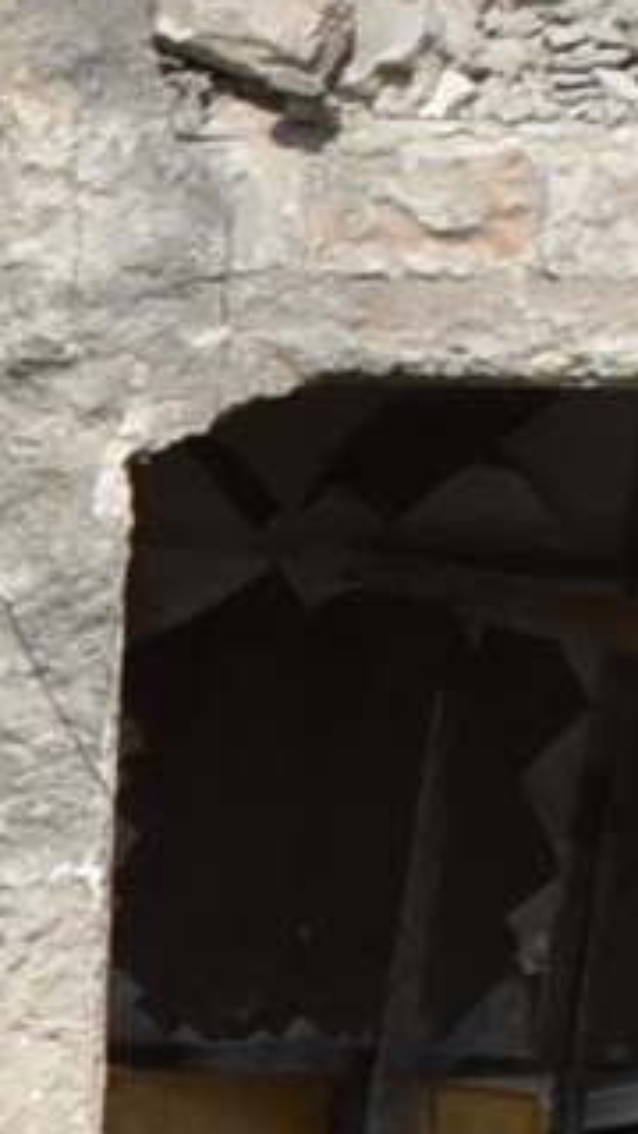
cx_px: -3041
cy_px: 1060
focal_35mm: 338
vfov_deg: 6.4
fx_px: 10162
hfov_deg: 3.2
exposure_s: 1/320
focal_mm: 23
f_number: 9
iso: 100
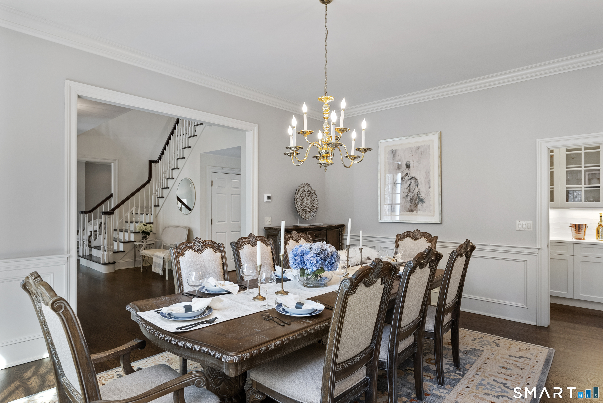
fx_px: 335
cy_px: 202
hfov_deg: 83.9
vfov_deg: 62.0
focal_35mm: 20
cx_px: 302
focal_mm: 20
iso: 320
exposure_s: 1/15
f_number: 7.1
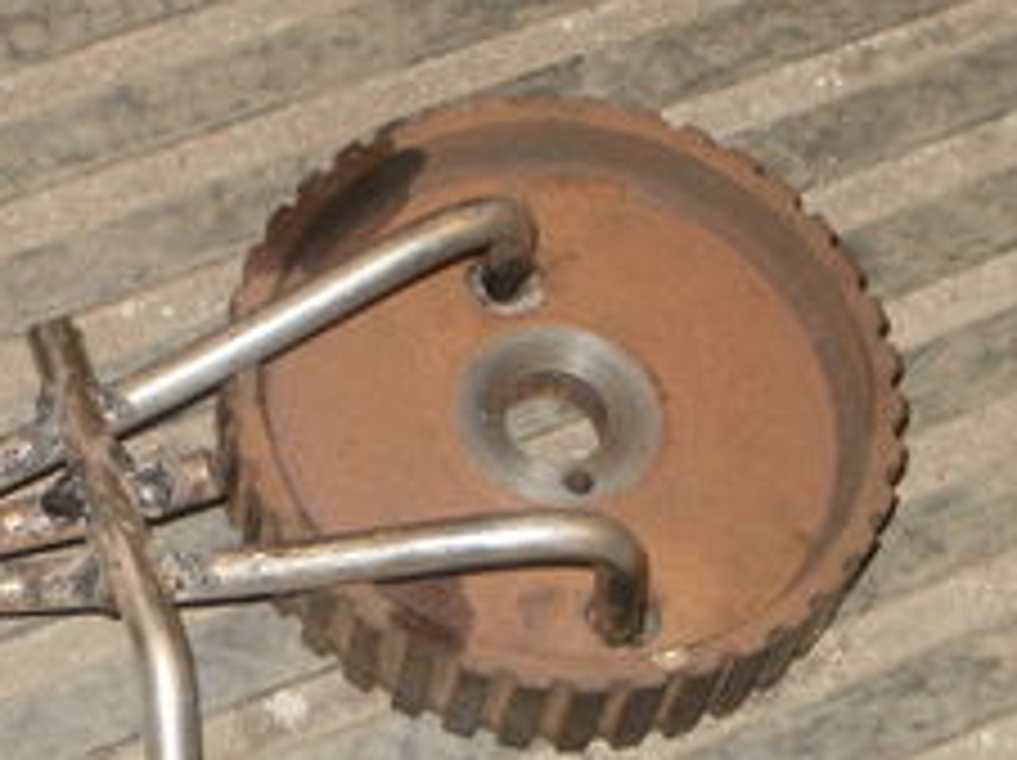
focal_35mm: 102
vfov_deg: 14.4
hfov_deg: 18.9
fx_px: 2994
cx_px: 86
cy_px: 553
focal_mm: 6.3
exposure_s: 1/30
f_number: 3.5
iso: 125
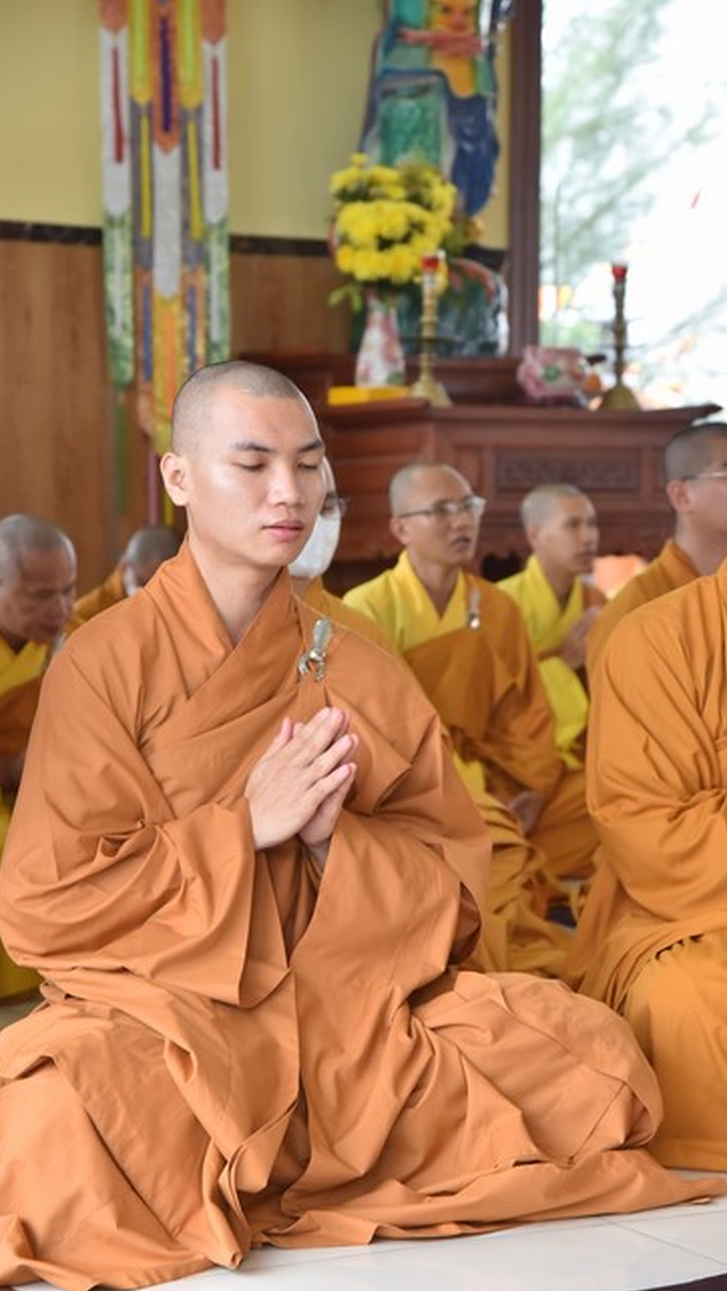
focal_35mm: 90
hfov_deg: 13.5
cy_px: 651
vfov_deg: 23.7
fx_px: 3082
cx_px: 331
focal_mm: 85
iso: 1250
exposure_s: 1/160
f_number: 5.6
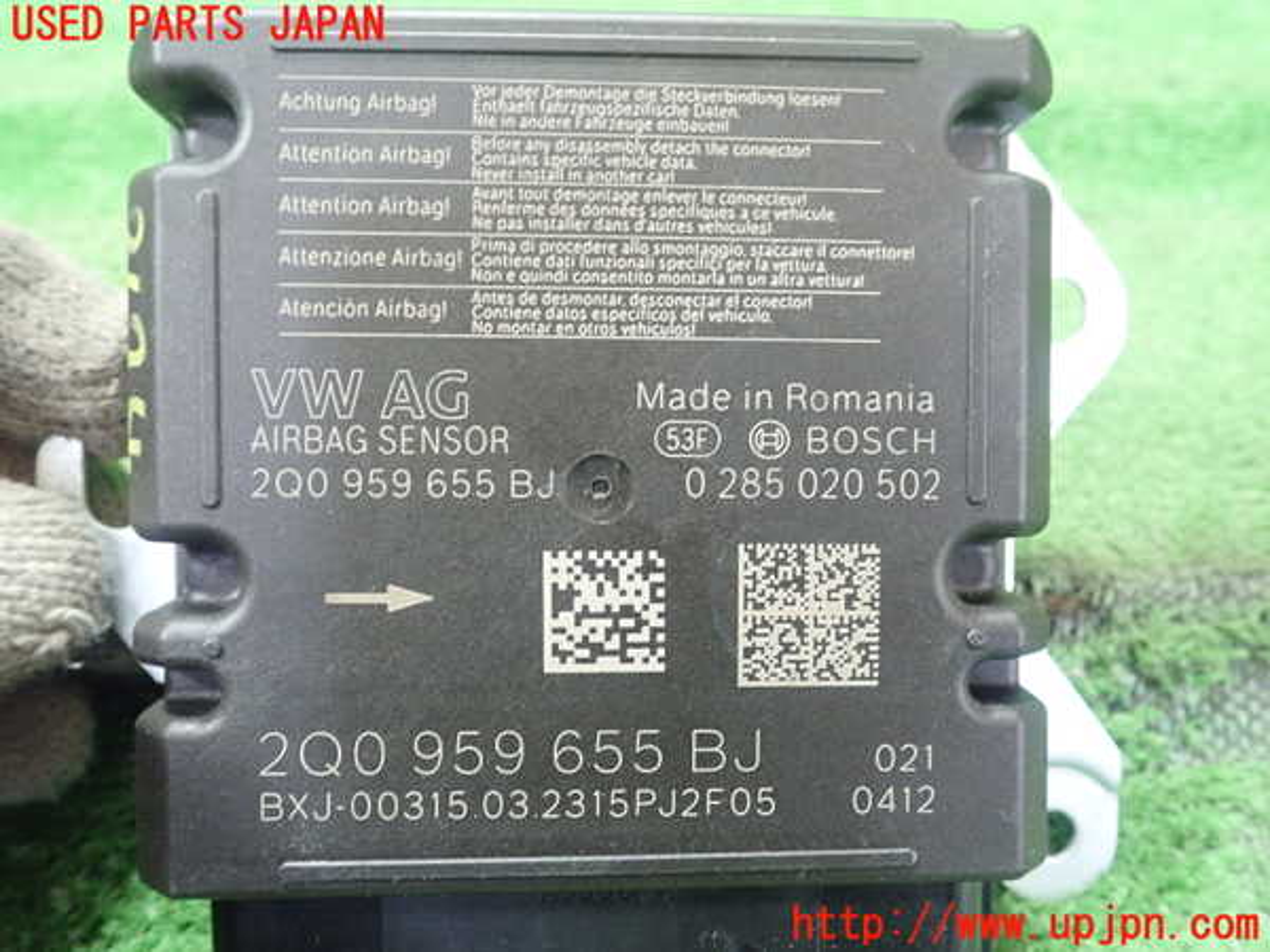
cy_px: 476
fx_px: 1101
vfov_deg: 46.8
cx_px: 635
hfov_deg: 60.0
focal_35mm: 30
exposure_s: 1/80
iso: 800
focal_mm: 5.5
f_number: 2.3
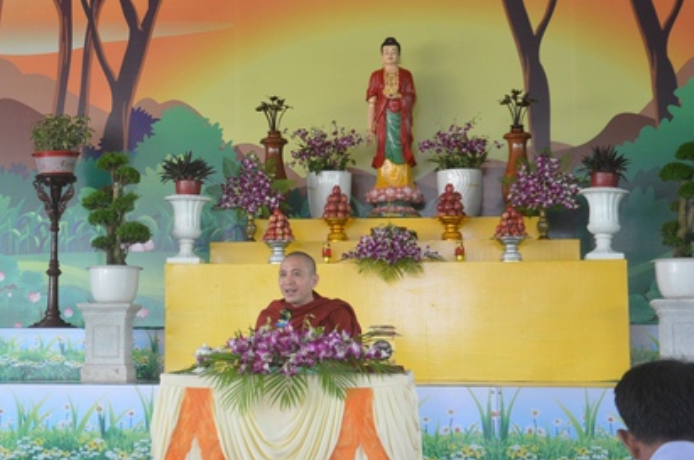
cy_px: 204
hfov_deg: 26.6
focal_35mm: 76
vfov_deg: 17.9
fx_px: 1462
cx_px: 238
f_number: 4.2
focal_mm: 32
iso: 400
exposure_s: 1/60
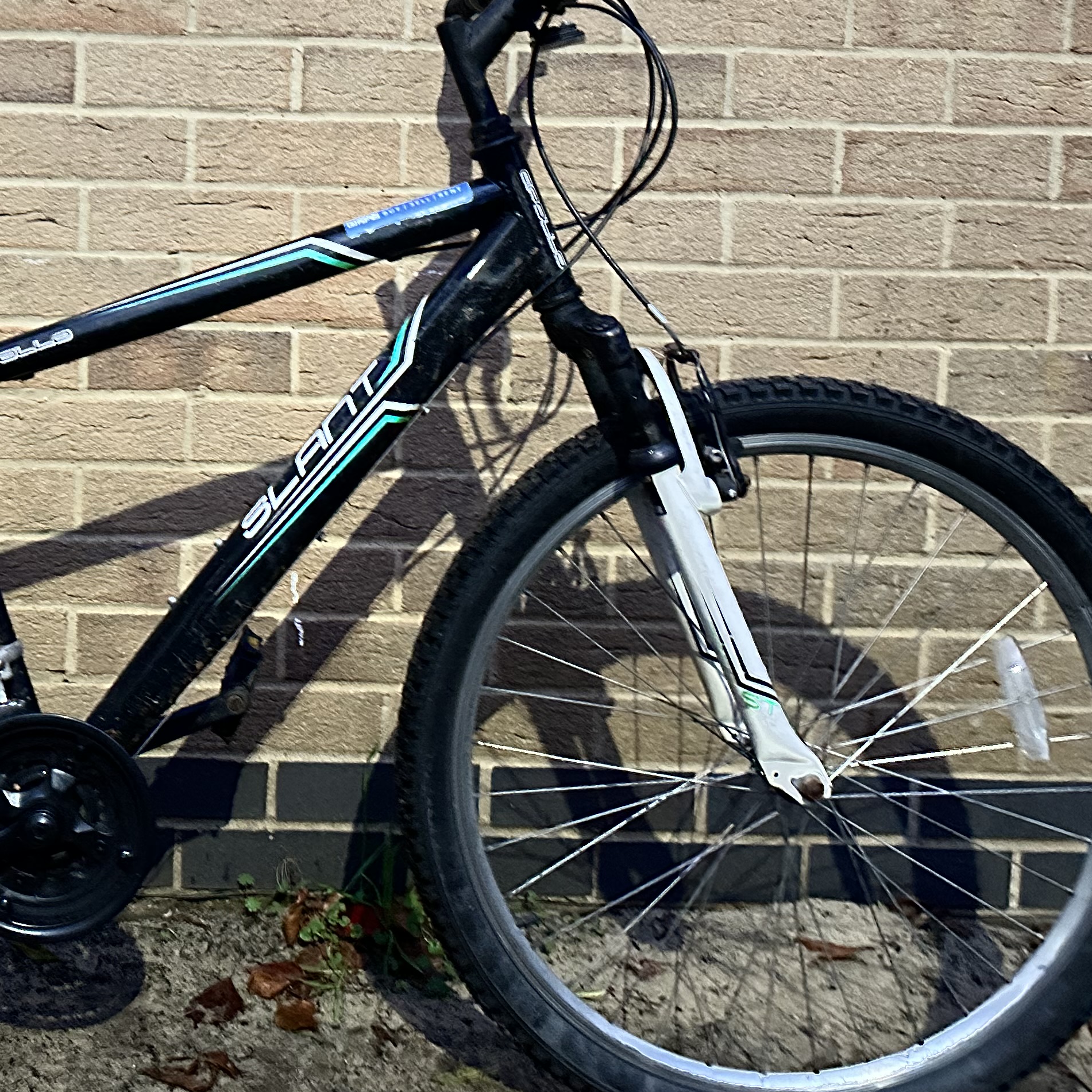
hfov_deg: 36.2
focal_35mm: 45
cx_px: 202
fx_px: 1606
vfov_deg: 37.0
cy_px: 335
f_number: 1.78
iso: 1600
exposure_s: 1/30
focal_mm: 6.86
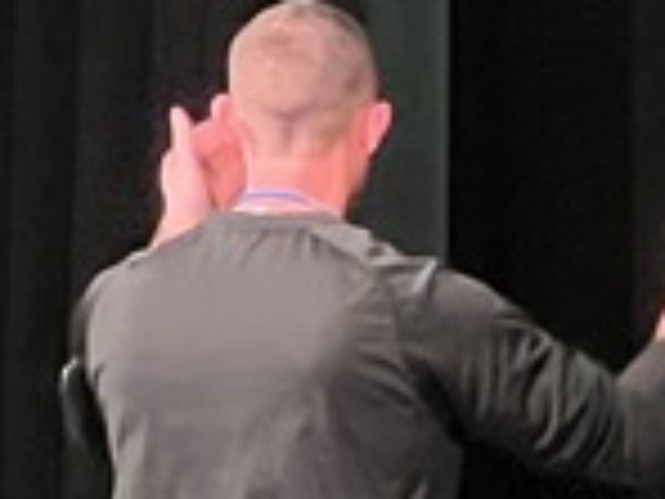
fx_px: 10239
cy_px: 324
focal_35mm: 533
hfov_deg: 3.7
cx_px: 1689
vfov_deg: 2.8
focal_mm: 9
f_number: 2.8
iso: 800
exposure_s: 1/40
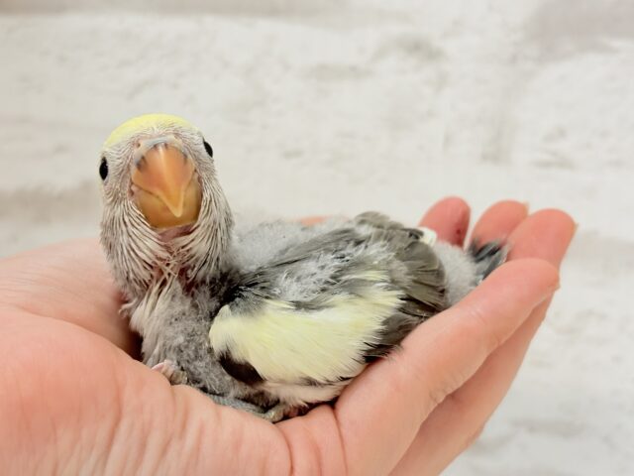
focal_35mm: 52
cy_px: 238
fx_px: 952
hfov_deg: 36.8
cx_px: 317
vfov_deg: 28.0
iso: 100
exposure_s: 1/100
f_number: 1.6
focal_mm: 5.96
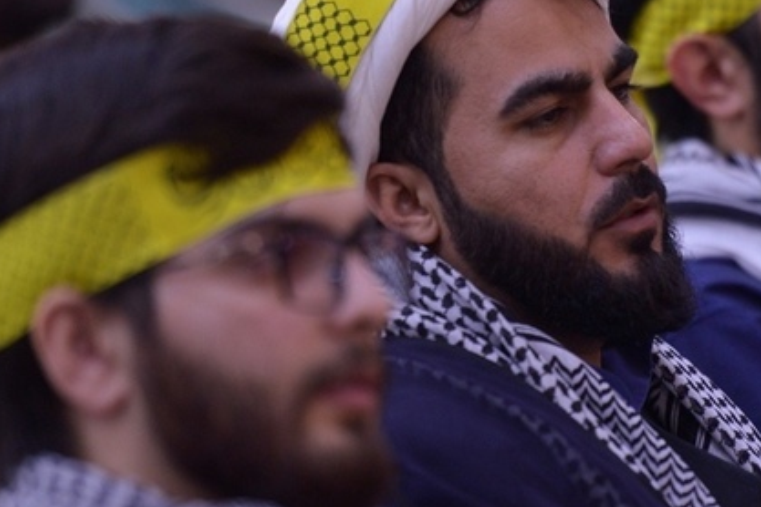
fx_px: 8117
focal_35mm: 384
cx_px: 597
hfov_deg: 5.4
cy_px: 250
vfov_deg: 3.6
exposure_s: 1/100
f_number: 2.8
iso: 2000
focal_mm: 200
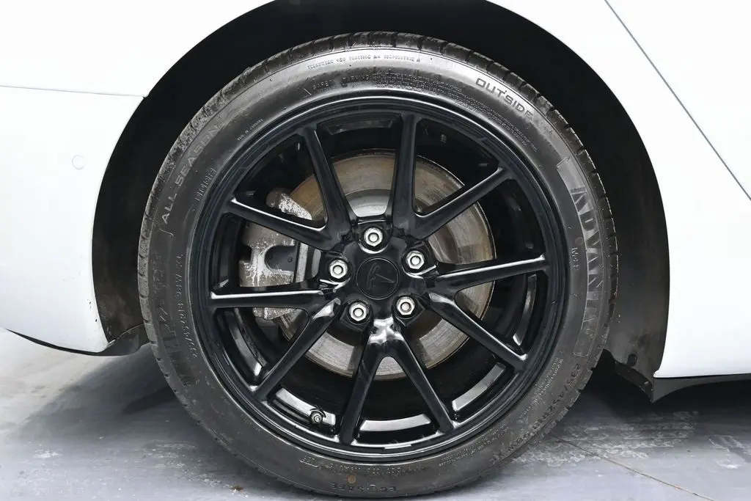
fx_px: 782
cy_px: 250
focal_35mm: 38
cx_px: 376
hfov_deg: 51.3
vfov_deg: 35.5
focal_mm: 25
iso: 1100
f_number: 4.2
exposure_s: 1/125
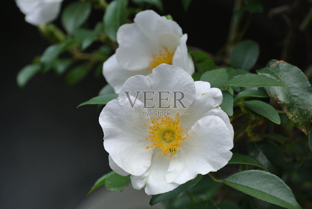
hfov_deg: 12.4
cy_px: 104
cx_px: 156
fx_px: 1440
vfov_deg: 8.3
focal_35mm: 166
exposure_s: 1/160
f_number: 4.5
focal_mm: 61.6
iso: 100
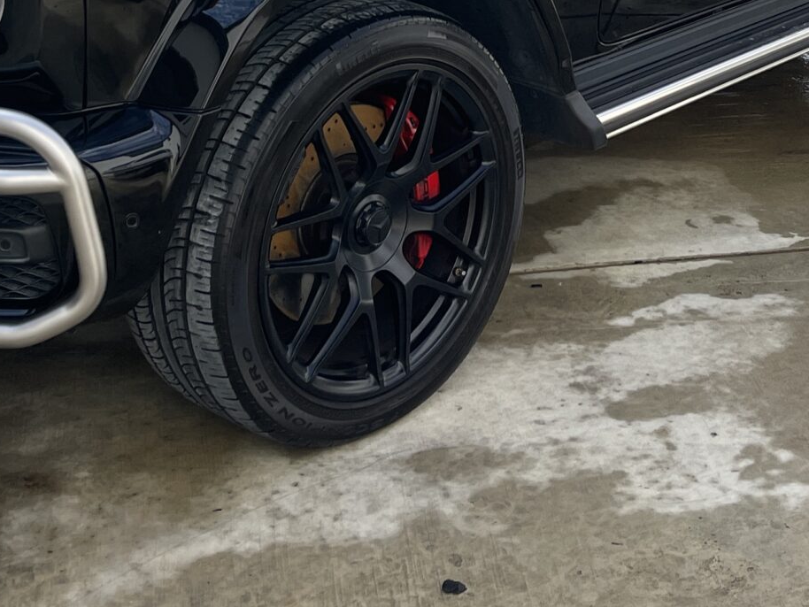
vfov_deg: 19.5
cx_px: 497
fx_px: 1636
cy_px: -171
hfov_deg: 27.7
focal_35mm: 70
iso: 32
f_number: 1.6
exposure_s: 1/1767
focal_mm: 5.1
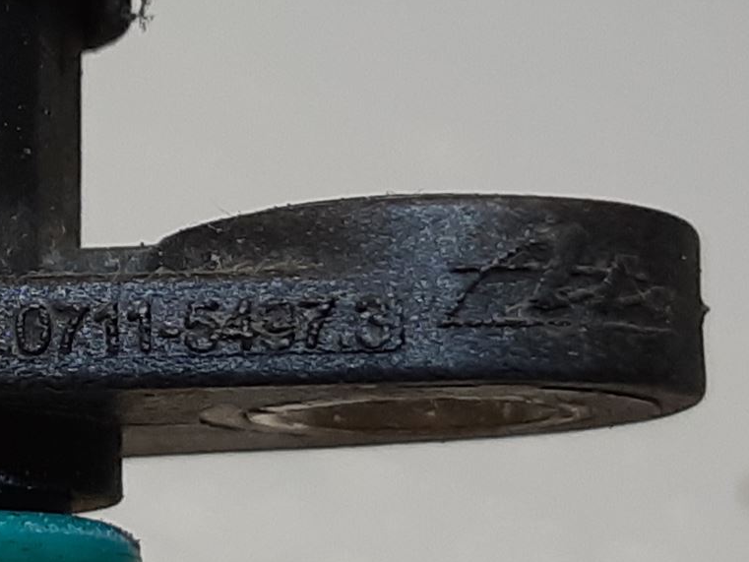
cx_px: 49
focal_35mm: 70
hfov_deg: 26.7
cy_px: 400
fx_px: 1515
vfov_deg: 20.9
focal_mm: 3.93
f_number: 1.7
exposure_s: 1/100
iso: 80
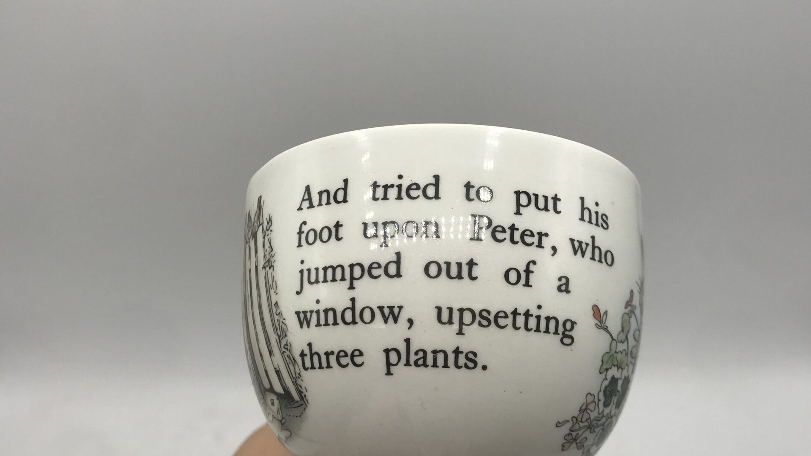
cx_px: 403
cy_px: 213
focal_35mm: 41
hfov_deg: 49.4
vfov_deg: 29.0
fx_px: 882
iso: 20
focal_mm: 3.99
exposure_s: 1/1182
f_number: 1.8
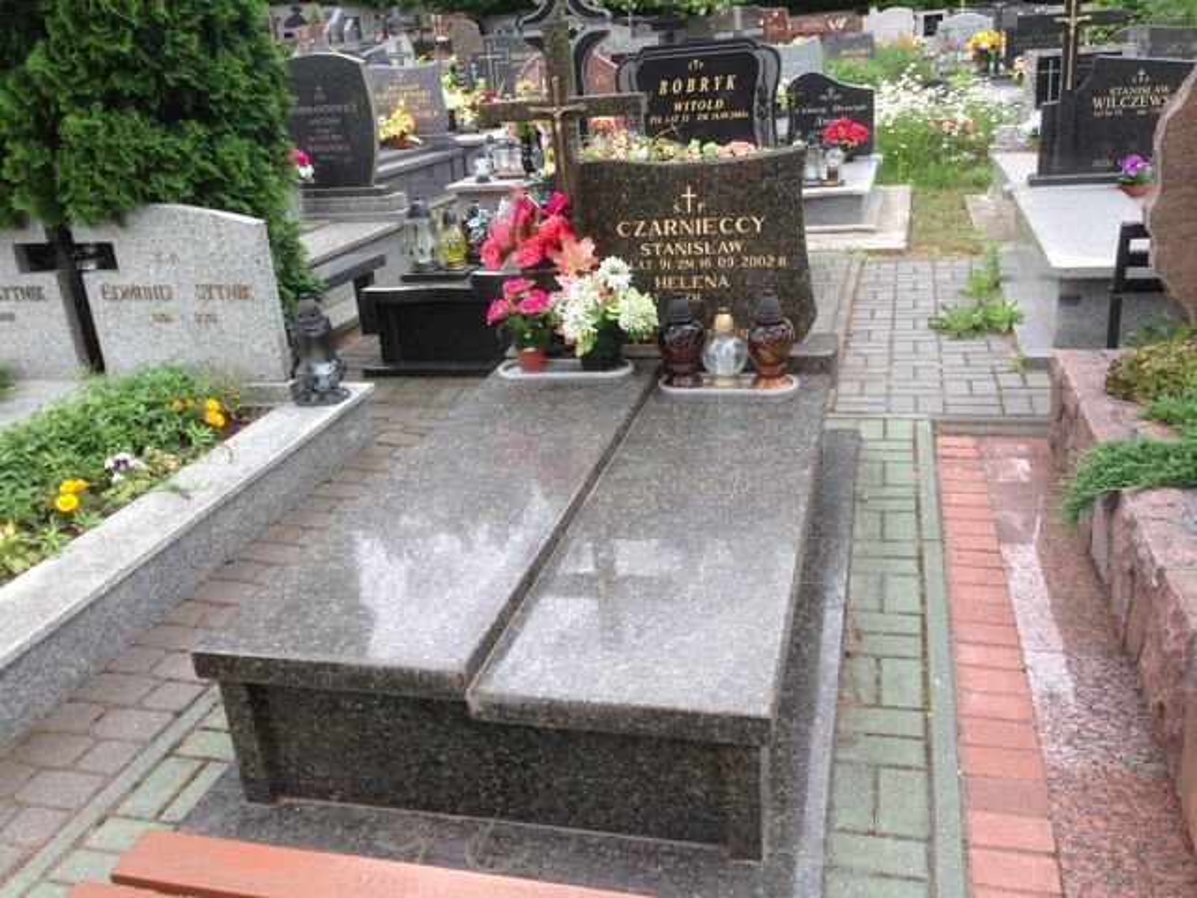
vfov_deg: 42.9
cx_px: 598
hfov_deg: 55.4
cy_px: 449
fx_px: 1141
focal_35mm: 33
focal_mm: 4.12
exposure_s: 1/324
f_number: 2.4
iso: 50
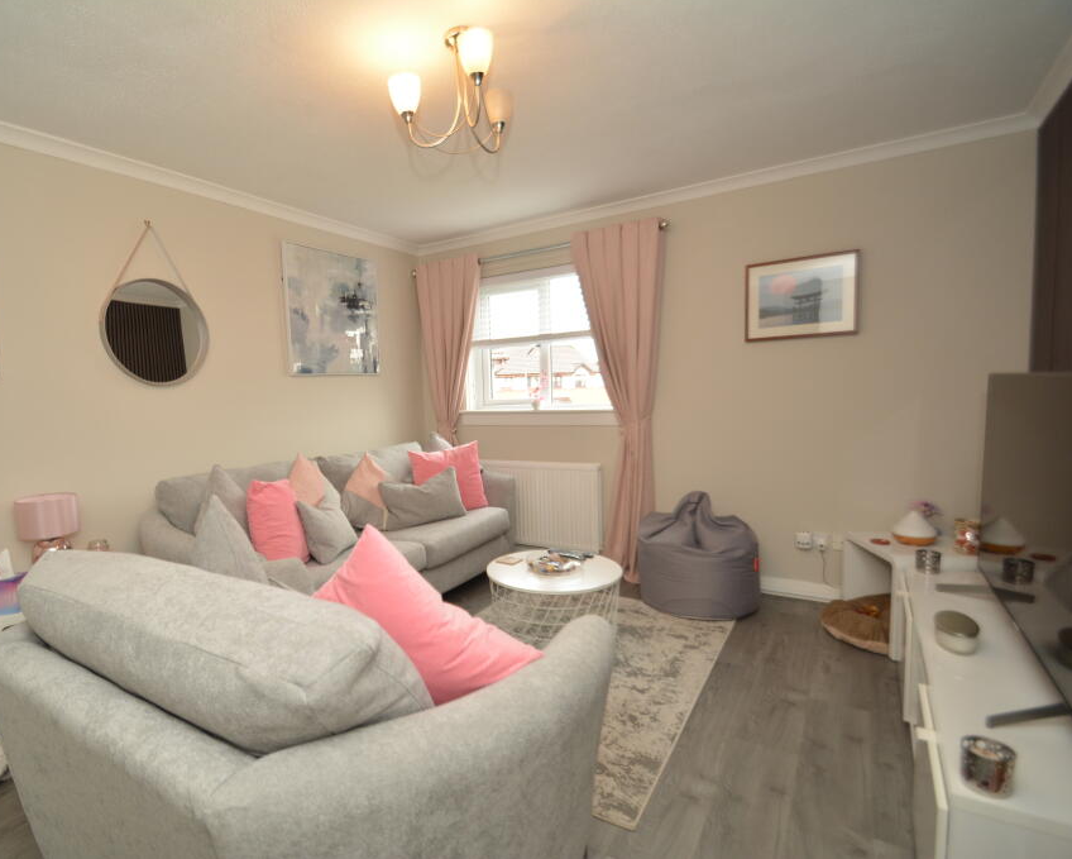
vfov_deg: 77.0
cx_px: 449
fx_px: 540
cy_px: 428
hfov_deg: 88.9
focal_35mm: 17
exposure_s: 1/60
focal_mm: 10
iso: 450
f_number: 4
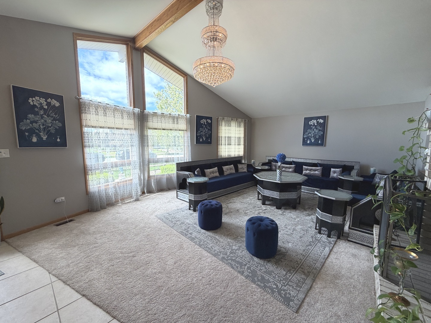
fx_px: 174
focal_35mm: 14
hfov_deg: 102.1
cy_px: 162
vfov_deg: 85.7
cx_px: 216
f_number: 2.2
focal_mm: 2.22
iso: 80
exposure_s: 1/120
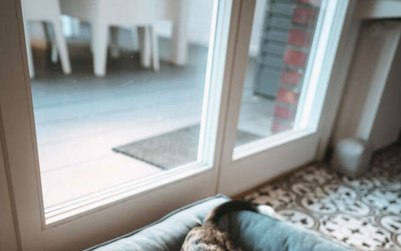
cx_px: 199
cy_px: 293
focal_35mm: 40
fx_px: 437
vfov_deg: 28.3
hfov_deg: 49.3
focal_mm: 24
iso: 1600
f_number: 1.8
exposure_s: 1/640
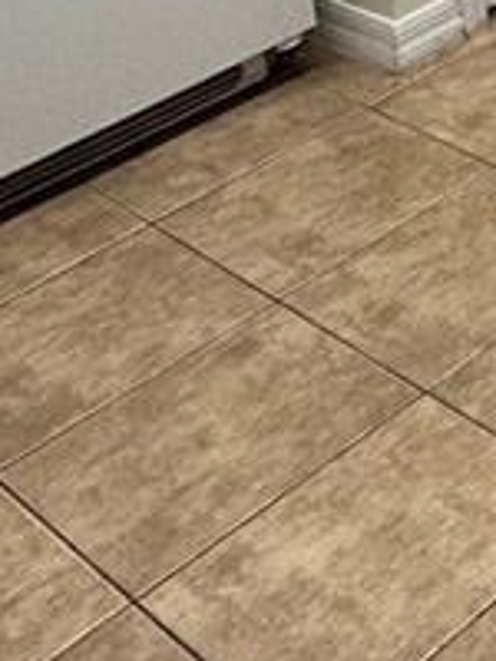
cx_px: 1111
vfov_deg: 18.2
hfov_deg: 13.7
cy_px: -545
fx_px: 1605
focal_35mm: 84
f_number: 2.2
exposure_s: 1/120
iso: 125
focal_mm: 2.22
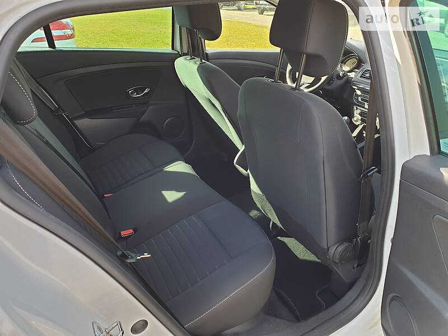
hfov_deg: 67.3
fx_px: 336
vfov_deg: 53.1
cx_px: 224
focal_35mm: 26
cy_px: 168
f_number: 2.4
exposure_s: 1/65
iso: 50
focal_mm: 4.3
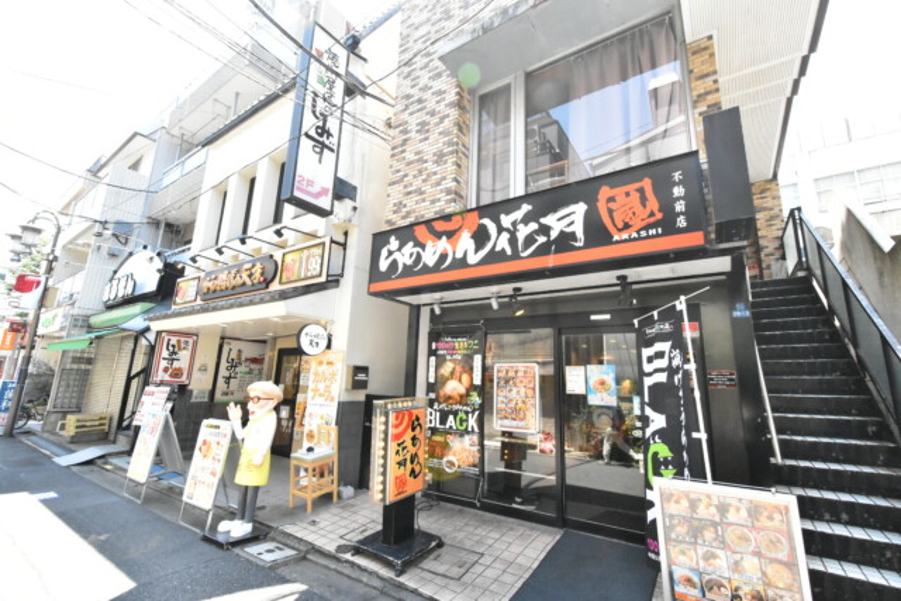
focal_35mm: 15
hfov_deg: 100.4
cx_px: 450
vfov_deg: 77.4
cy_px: 300
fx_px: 375
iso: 6400
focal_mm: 10
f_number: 11
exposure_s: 1/500
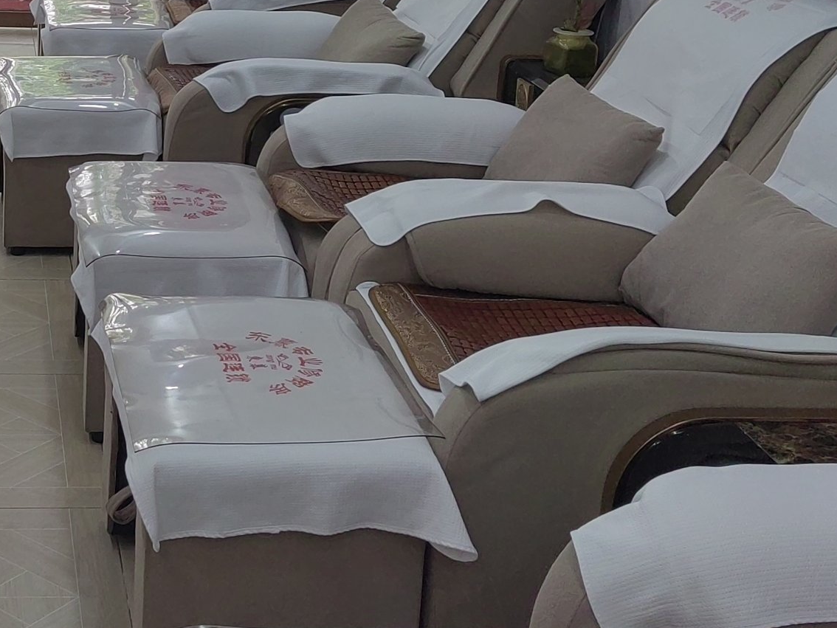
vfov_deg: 22.2
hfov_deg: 28.8
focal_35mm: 65
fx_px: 1572
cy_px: 91
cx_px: 107
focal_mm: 5.52
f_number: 1.9
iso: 50
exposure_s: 1/100
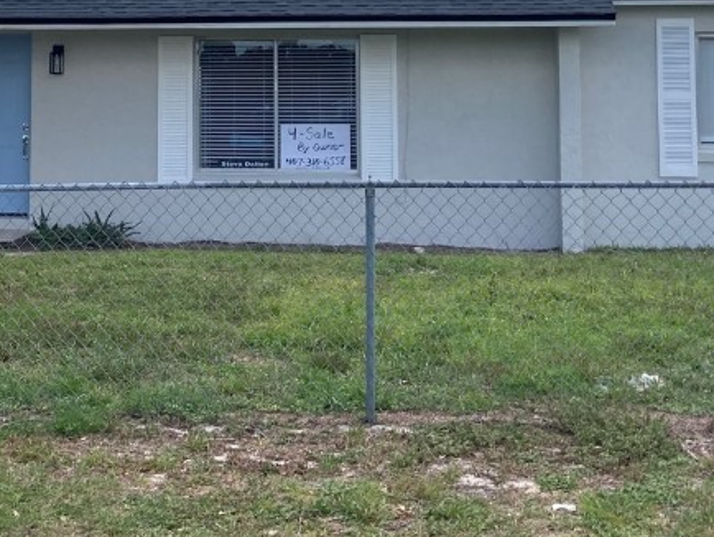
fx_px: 1362
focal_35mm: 66
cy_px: 35
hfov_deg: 29.0
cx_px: 202
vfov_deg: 21.7
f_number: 1.8
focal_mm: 3.99
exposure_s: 1/2288
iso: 20
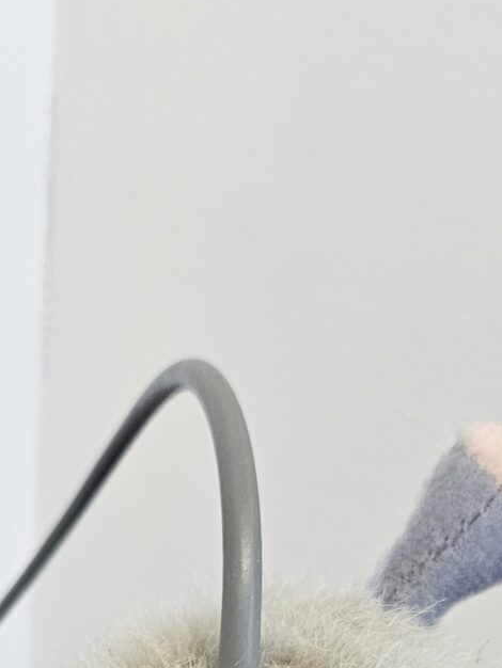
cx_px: 85
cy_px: 1011
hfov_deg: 15.6
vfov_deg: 18.4
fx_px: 1816
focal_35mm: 94
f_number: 1.7
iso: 200
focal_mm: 6.3
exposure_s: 1/120
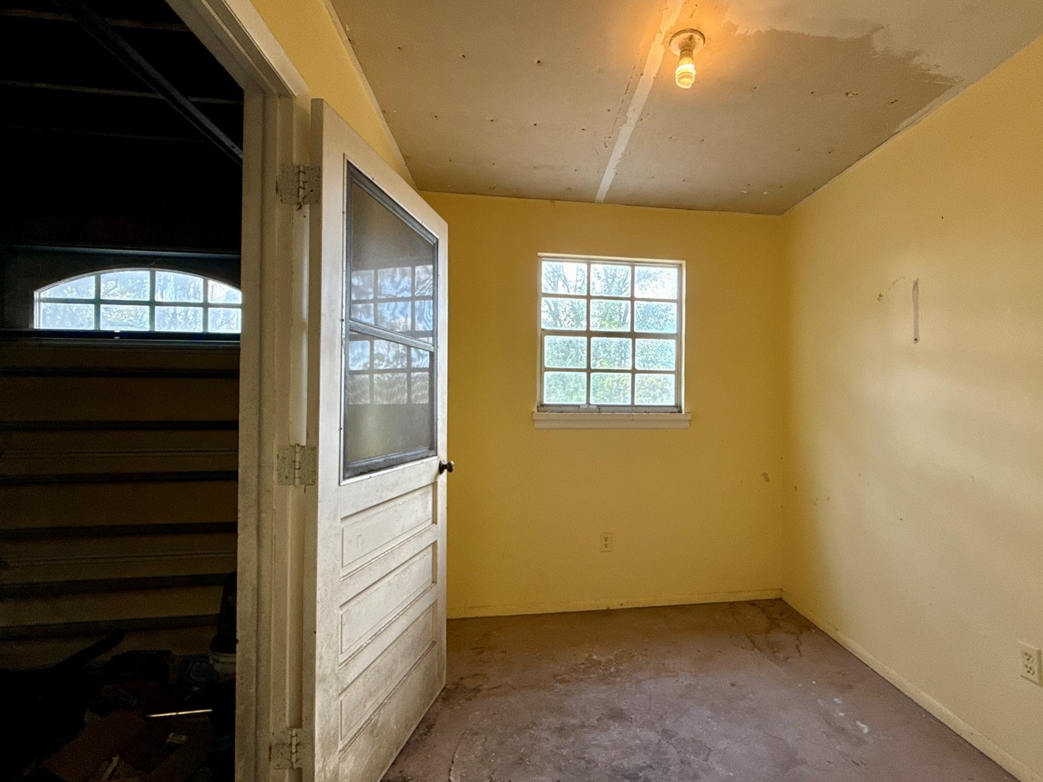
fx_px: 512
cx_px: 604
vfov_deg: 74.7
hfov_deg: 90.3
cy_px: 397
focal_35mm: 17
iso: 250
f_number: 2.2
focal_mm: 2.22
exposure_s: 1/120
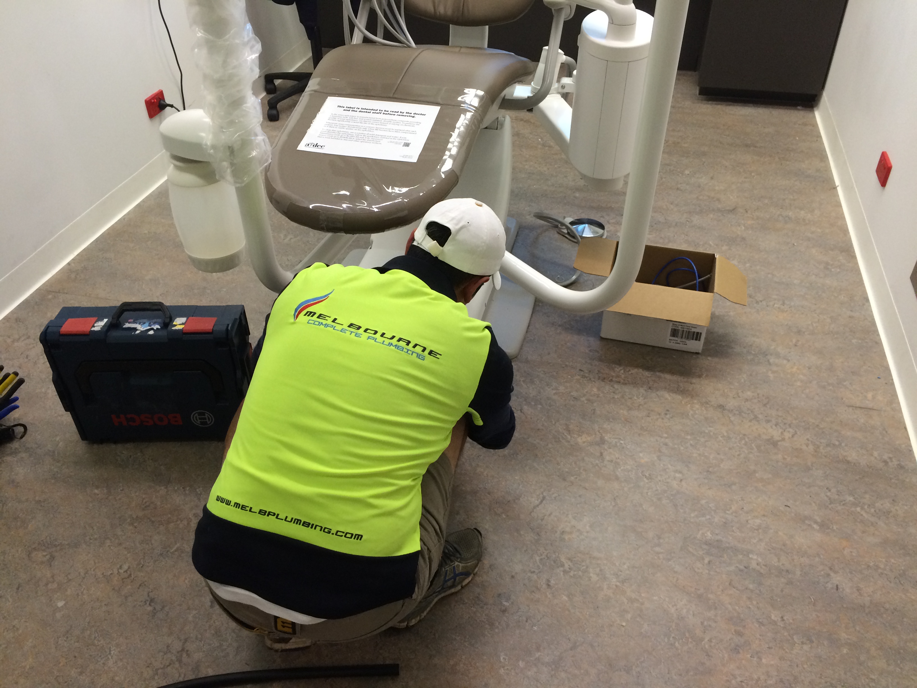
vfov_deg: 48.2
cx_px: 458
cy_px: 344
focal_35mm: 29
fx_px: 768
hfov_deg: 61.7
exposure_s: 1/33
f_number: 2.2
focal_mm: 4.15
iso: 80
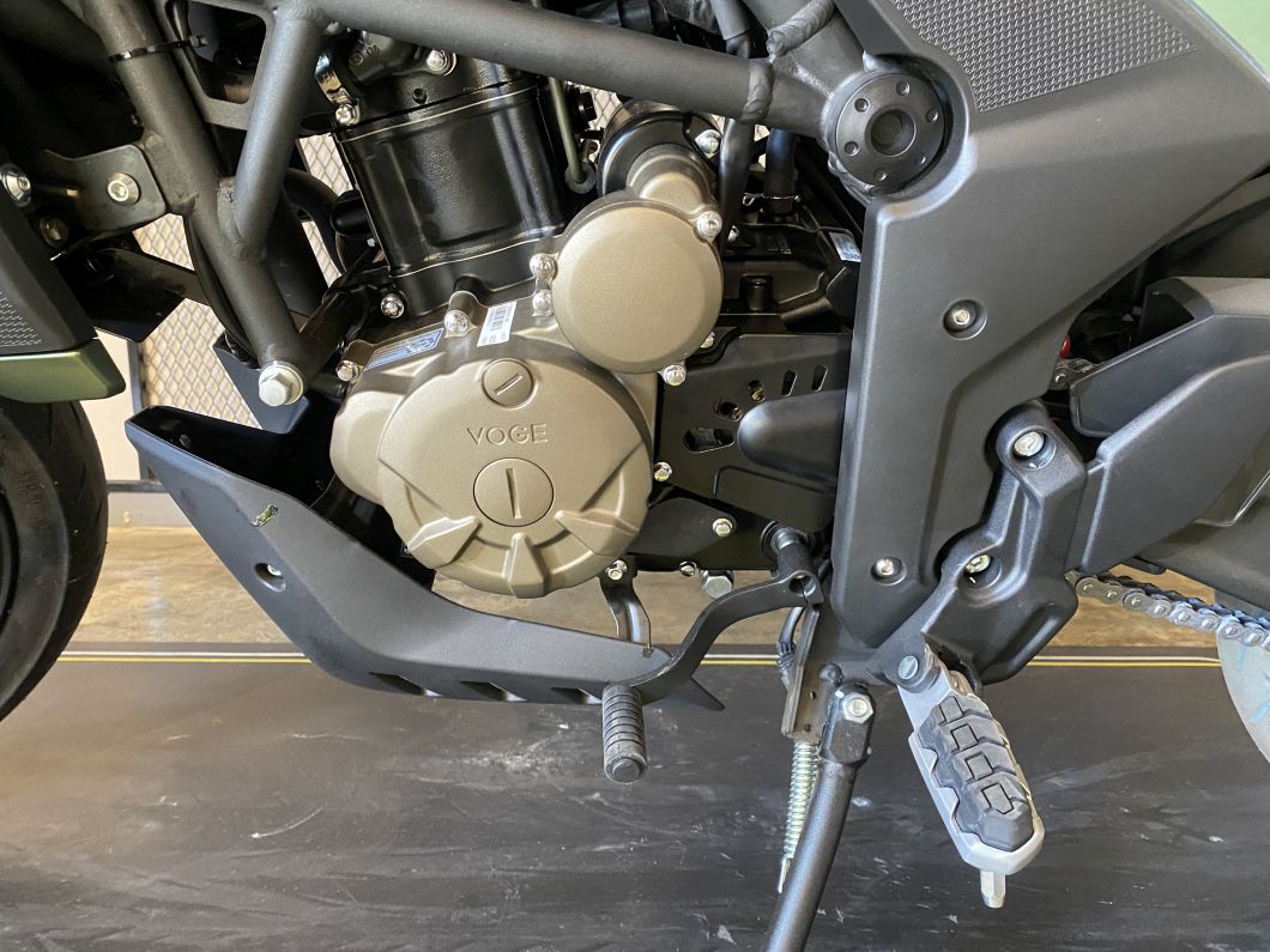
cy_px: 476
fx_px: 954
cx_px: 635
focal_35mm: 26
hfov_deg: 67.3
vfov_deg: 53.1
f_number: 1.8
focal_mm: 4.25
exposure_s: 1/40
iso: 500
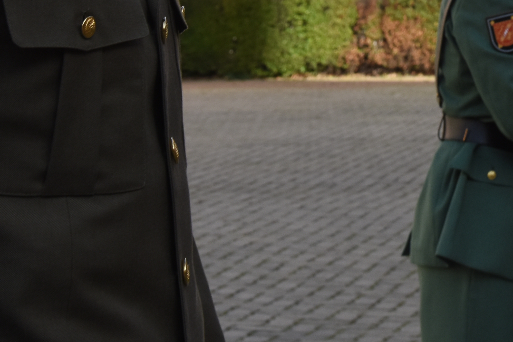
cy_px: -66
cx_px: 529
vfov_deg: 8.0
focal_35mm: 171
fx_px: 2437
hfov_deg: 11.9
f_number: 9
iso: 400
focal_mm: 40
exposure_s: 1/500
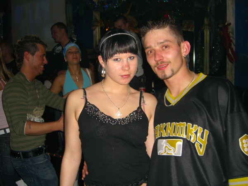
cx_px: 124
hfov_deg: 49.0
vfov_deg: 37.7
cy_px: 93
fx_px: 272
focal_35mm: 38
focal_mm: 7.9
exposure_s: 1/60
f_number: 2.8
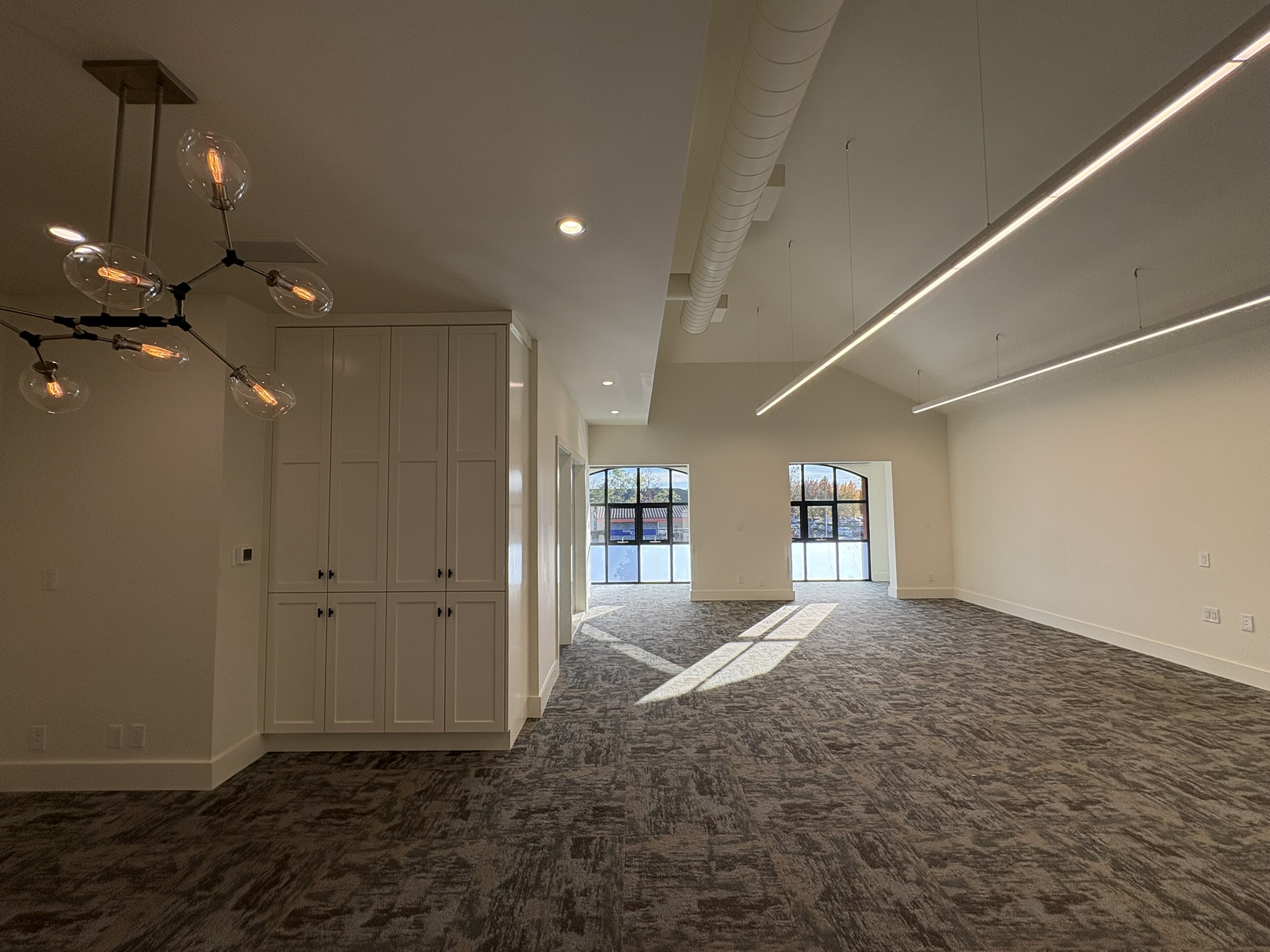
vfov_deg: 85.7
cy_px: 476
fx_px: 514
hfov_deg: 102.1
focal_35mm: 14
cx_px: 635
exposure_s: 1/301
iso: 64
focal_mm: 2.22
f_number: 2.2
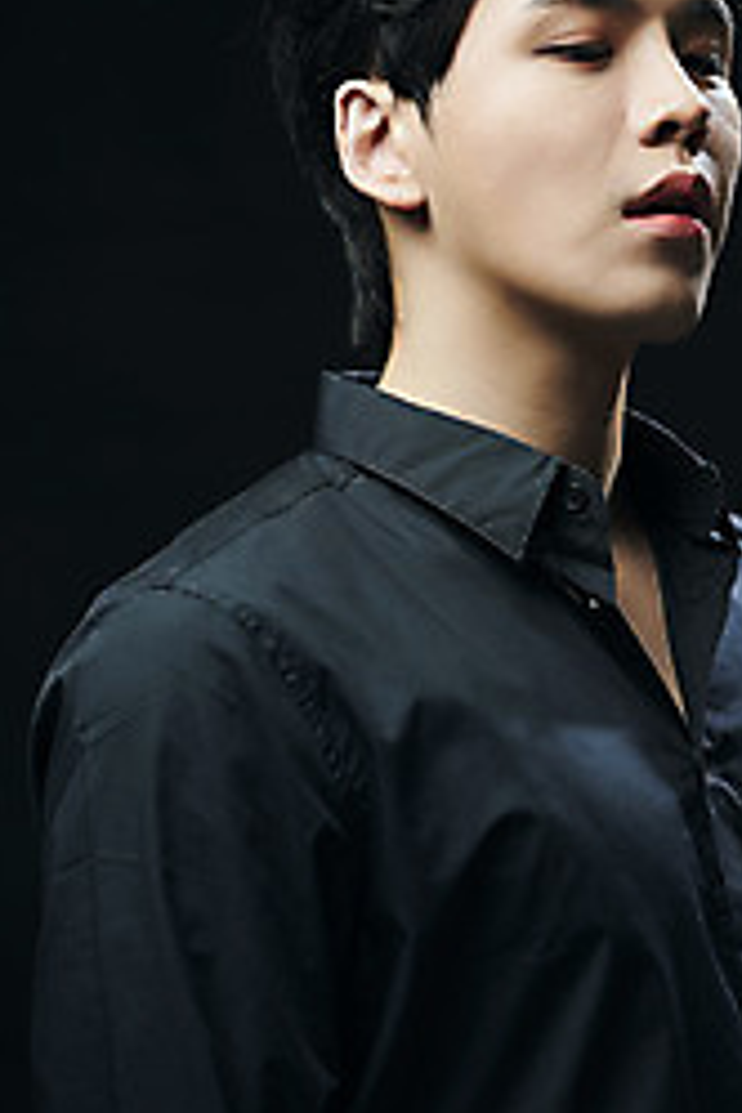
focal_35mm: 201
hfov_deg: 6.8
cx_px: 592
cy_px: 313
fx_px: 6214
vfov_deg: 10.2
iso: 64
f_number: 4
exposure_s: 1/125
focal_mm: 125
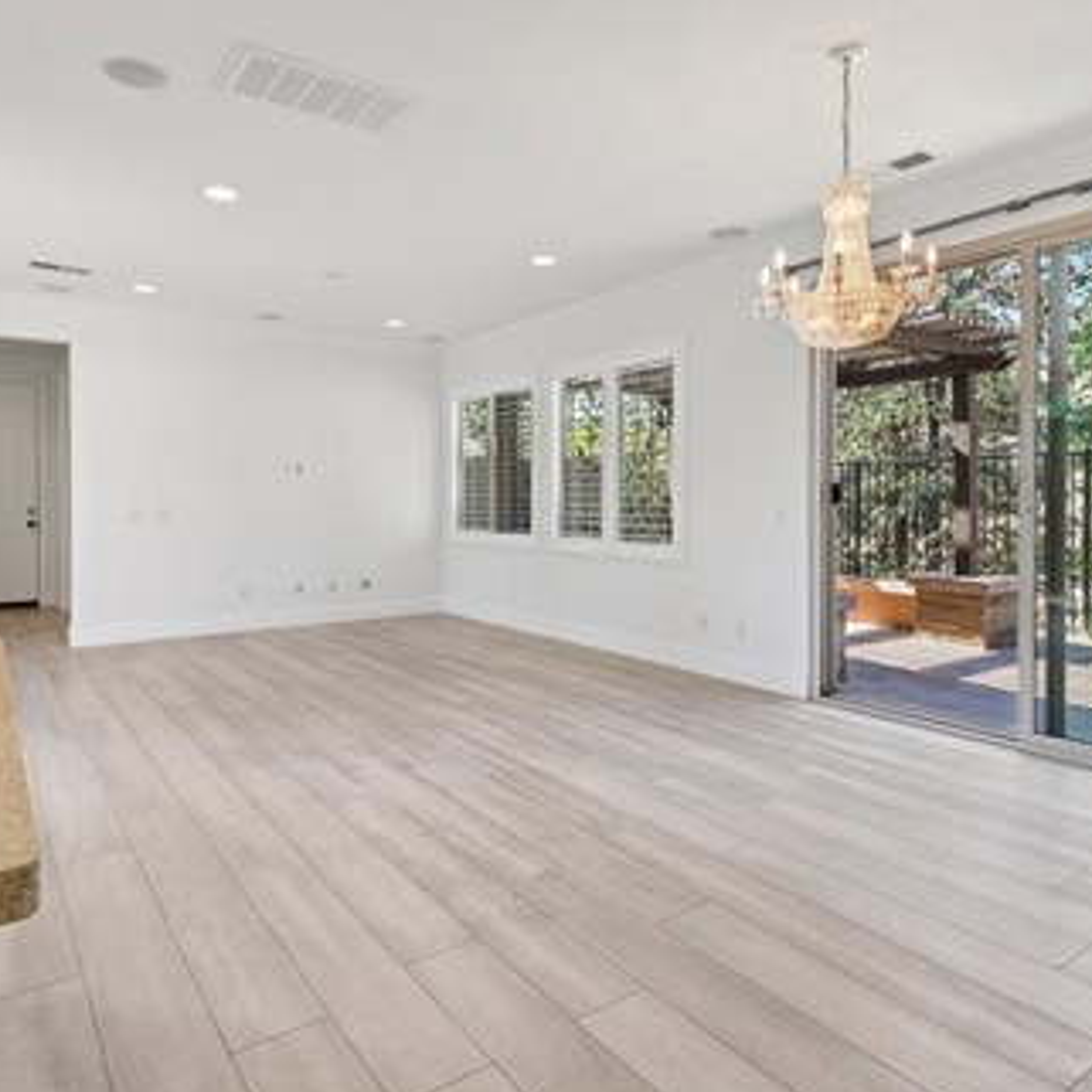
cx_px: 490
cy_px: 498
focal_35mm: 22
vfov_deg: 69.5
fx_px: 785
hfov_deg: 69.4
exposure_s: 1/15
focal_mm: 13
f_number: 9
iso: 250
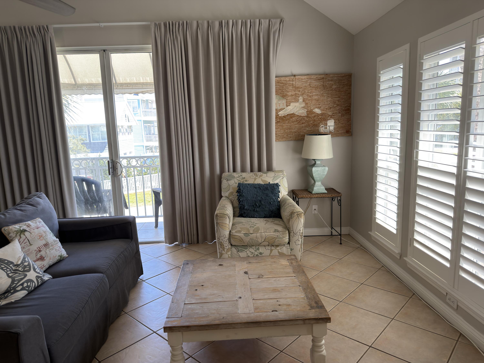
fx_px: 336
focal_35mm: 24
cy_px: 182
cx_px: 242
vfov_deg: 56.8
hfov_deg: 71.6
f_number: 1.78
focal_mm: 6.76
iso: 64
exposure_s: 1/247
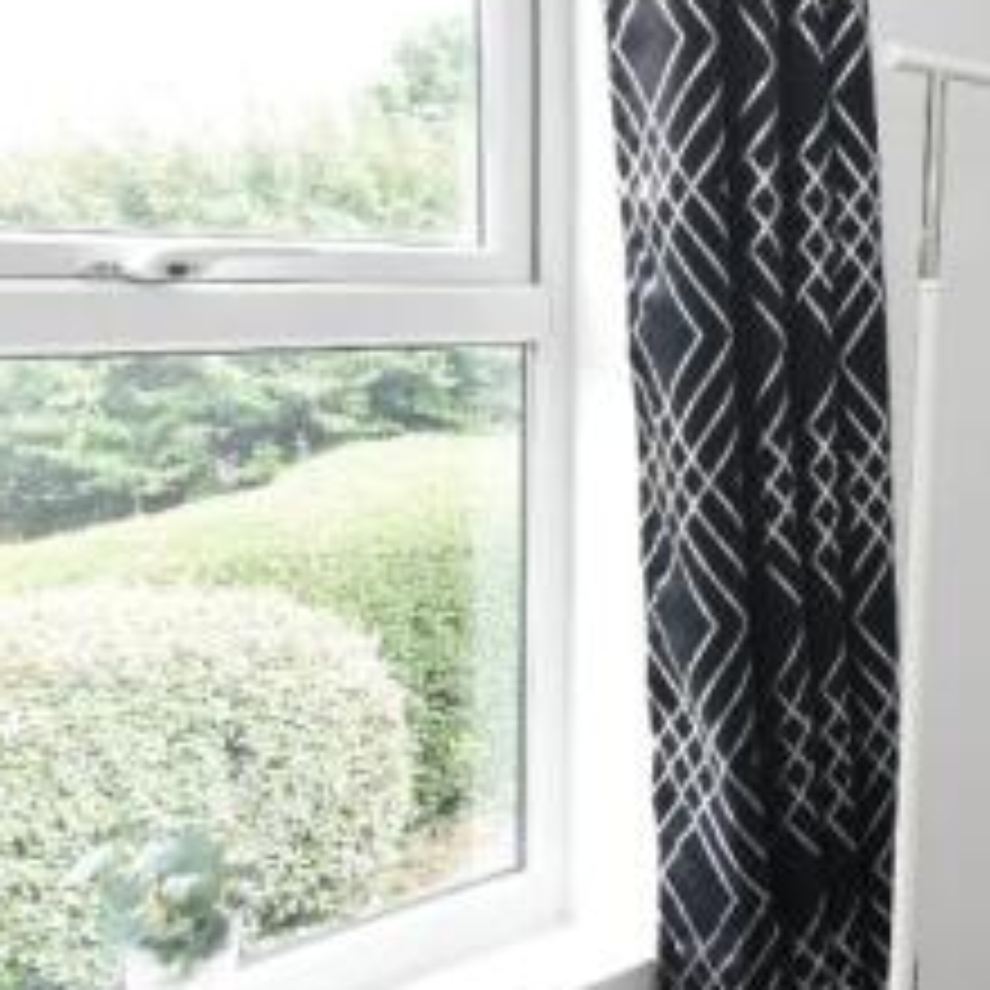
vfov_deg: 43.9
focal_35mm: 38
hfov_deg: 32.9
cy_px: 488
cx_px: 1280
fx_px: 1230
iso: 200
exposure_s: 1/13
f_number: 8
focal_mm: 10
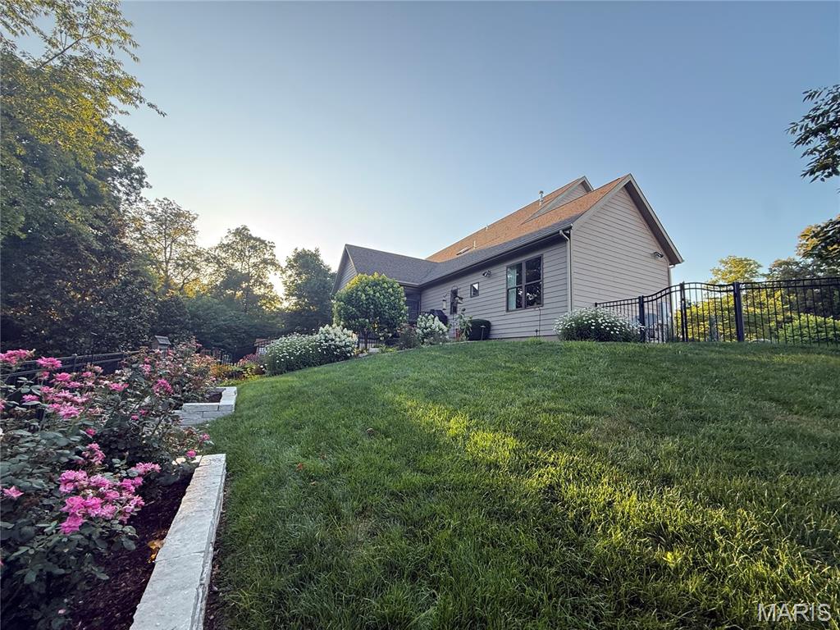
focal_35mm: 14
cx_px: 420
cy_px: 315
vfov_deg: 85.7
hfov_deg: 102.1
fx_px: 340
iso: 50
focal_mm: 2.22
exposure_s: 1/171
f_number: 2.2
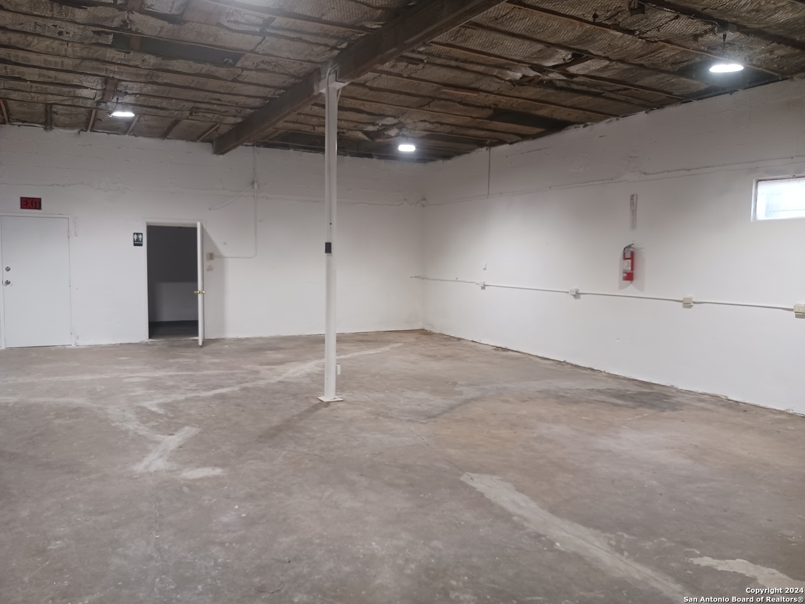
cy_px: 302
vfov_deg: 51.4
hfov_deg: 65.3
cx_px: 402
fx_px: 628
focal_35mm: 27
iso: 200
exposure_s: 1/30
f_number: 1.8
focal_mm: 4
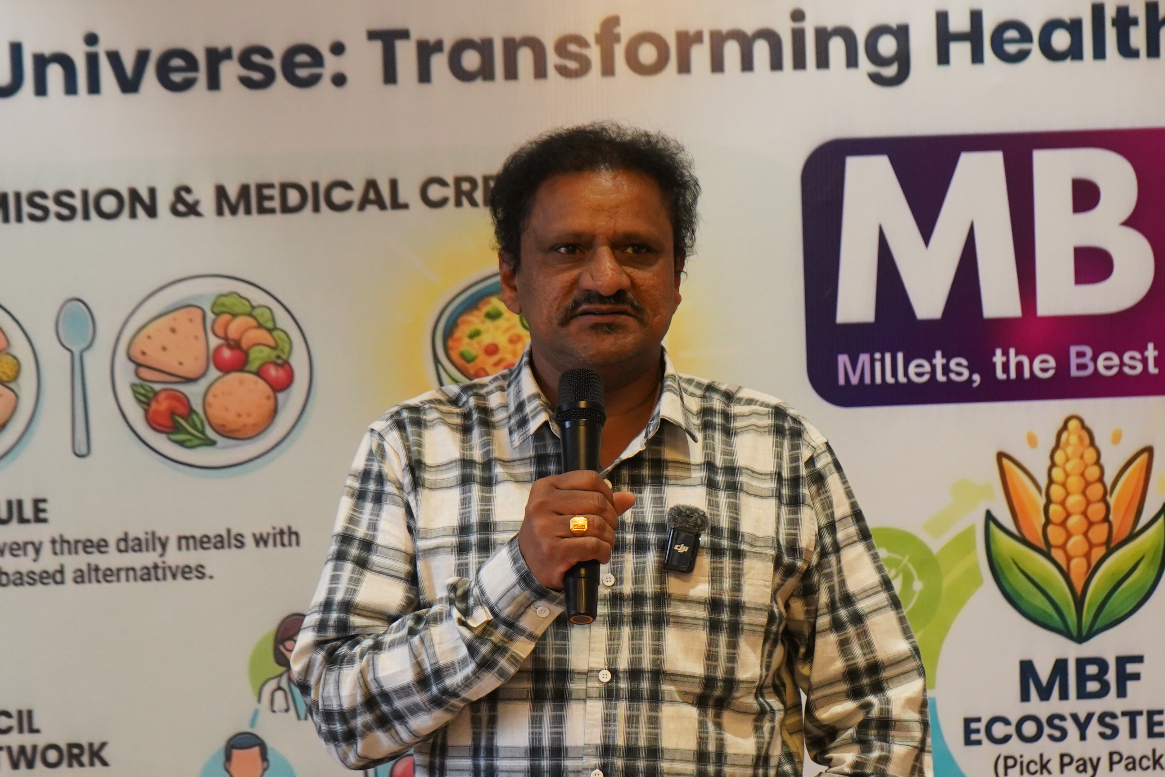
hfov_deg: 21.0
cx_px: 722
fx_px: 3139
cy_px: 567
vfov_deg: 14.1
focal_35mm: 97
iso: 1600
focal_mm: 42
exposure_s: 1/100
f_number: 4.5
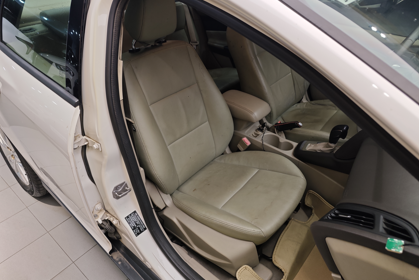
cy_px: 128
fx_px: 279
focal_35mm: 24
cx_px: 210
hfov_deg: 73.7
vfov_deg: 53.1
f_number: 1.9
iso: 400
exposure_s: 1/65.4
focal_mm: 8.7
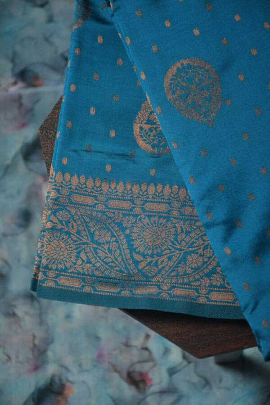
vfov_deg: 19.5
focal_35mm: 105
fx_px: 1181
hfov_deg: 13.0
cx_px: 135
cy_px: 202
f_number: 5
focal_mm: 70
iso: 2000
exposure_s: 1/160
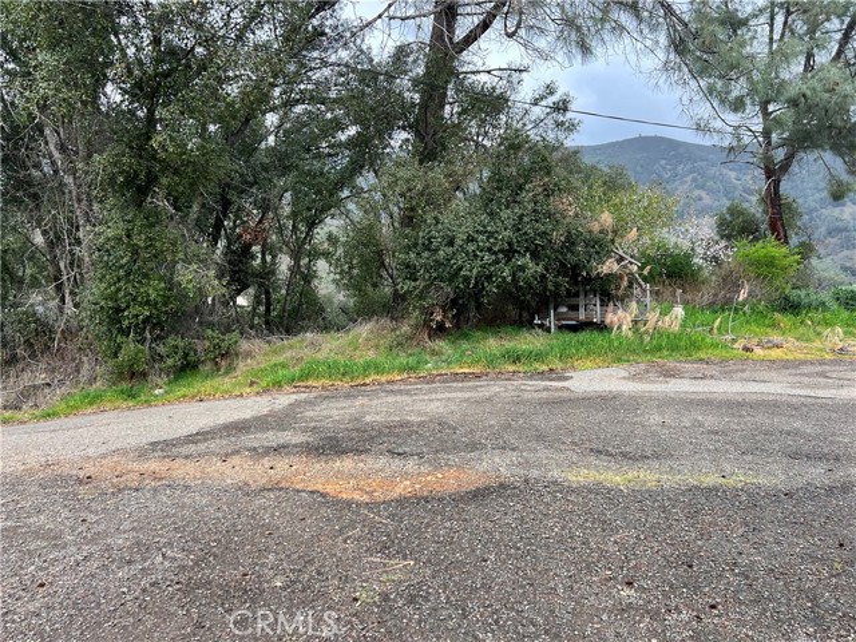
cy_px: 321
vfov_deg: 53.1
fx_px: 643
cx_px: 428
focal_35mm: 26
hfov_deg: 67.3
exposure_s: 1/401
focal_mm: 5.7
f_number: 1.5
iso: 50
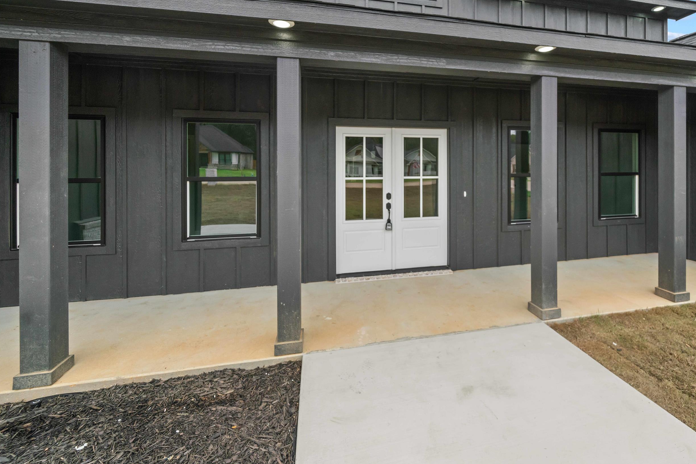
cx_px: 390
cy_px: 176
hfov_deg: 99.9
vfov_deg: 76.1
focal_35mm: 15
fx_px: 290
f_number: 5.6
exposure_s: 1/1250
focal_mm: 12
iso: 1250
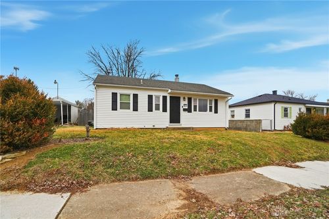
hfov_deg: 100.4
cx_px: 164
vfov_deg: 77.3
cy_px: 110
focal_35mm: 15
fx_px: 137
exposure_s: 1/4000
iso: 100
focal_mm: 10
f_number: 4
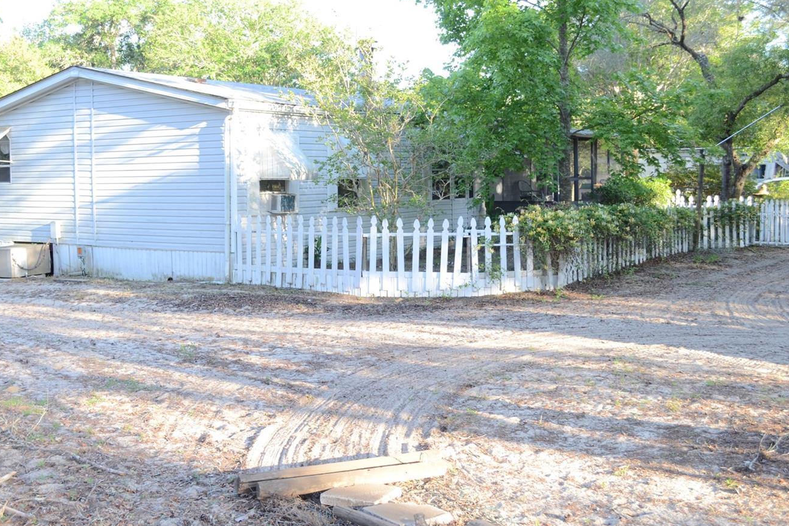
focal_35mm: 44
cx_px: 312
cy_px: 215
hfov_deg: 44.2
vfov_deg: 30.5
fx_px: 964
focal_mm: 24
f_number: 5.6
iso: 400
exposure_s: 1/125
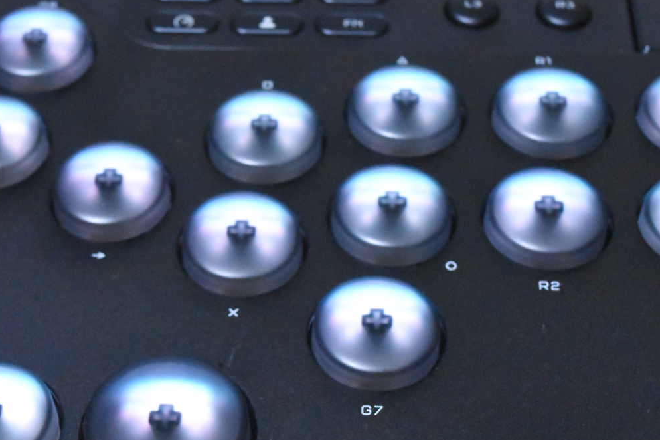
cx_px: 242
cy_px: 330
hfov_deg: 26.6
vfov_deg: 17.9
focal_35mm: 76
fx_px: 1389
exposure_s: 1/60
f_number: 8
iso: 9000
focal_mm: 31
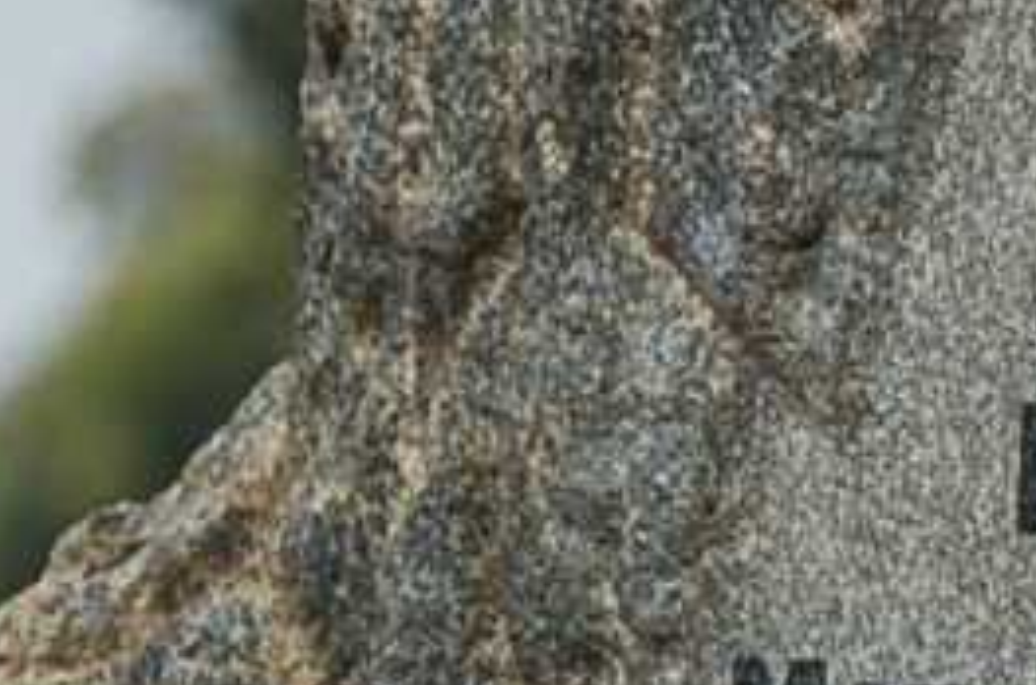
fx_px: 18697
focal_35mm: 651
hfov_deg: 3.2
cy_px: 1301
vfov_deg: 2.1
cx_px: 1753
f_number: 5.6
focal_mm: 95
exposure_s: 1/500
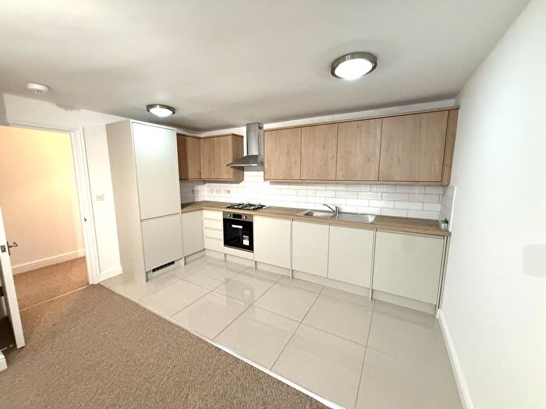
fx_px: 221
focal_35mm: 14
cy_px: 204
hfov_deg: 102.1
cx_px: 273
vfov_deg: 85.7
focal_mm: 2.22
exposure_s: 1/100
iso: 500
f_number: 2.2
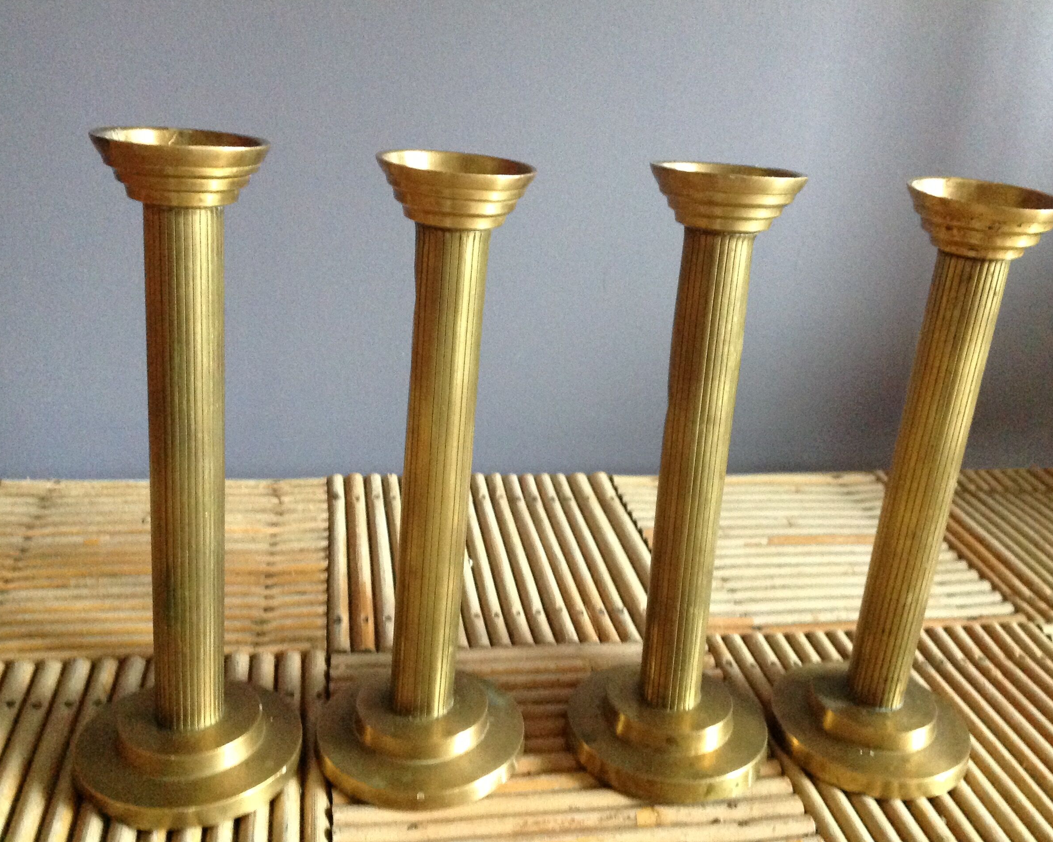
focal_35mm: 37
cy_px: 417
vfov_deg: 40.1
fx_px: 1153
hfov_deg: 49.1
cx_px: 554
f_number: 2.4
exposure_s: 1/15
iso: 500
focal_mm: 4.28
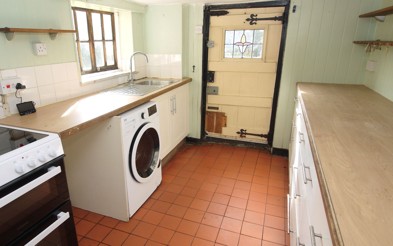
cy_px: 121
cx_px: 172
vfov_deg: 53.0
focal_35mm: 23
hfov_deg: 76.8
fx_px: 246
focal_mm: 9
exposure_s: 1/60
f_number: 4
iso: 100
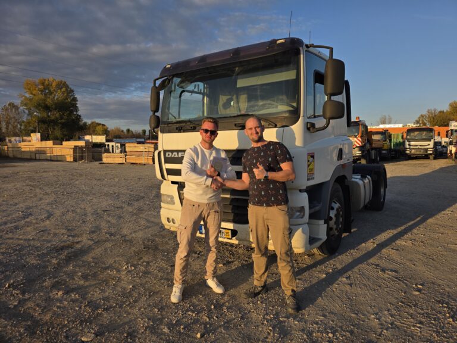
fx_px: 304
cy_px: 172
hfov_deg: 73.9
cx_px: 228
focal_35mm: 23
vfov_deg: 58.9
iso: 80
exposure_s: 1/4145
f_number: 1.7
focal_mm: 6.3
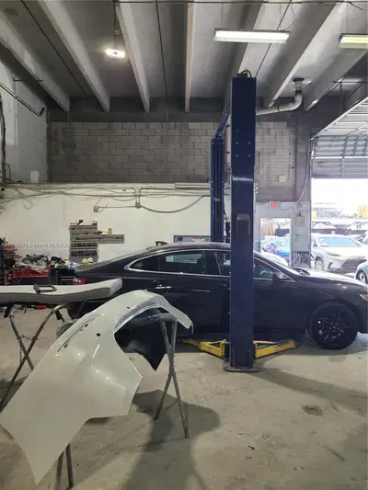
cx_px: 184
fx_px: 368
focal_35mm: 26
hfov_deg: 53.1
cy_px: 245
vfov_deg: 67.3
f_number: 1.8
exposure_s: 1/60
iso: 40
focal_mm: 5.4
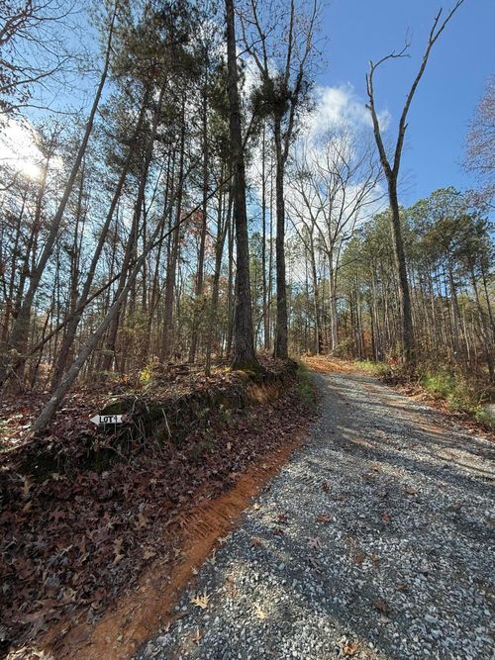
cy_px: 330
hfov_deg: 85.7
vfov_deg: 102.1
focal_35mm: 14
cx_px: 248
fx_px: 267
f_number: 2.2
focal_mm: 2.22
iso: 64
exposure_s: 1/658
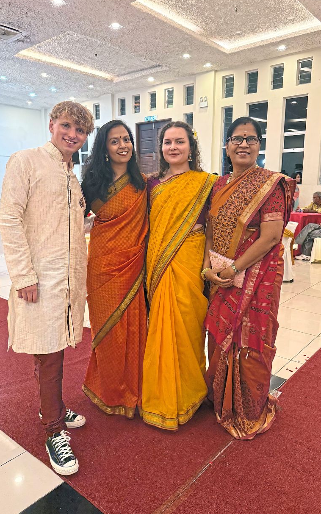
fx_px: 364
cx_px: 155
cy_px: 257
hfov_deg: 47.6
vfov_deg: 70.4
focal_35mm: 26
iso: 400
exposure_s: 1/100
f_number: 1.78
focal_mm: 6.76
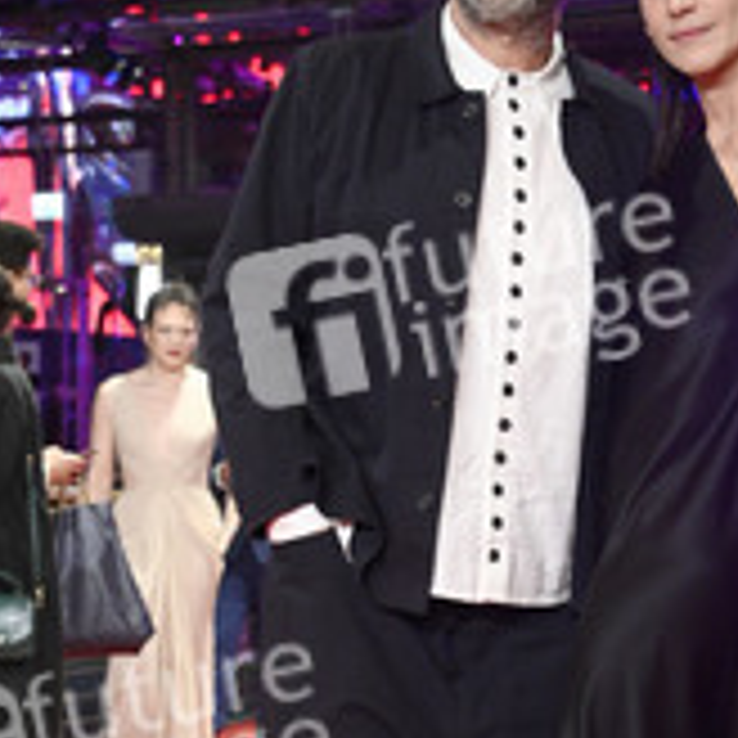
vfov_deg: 12.4
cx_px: 590
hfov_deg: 12.3
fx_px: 3401
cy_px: 526
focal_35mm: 141
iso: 5000
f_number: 5.6
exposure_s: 1/200
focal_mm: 68
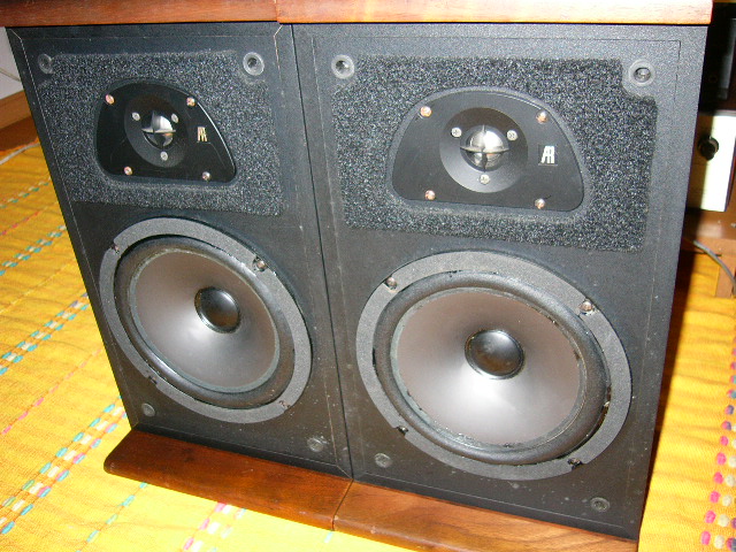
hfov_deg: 52.6
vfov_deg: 40.7
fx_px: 744
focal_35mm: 35
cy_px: 276
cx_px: 368
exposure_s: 1/60
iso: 100
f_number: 2.8
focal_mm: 5.8
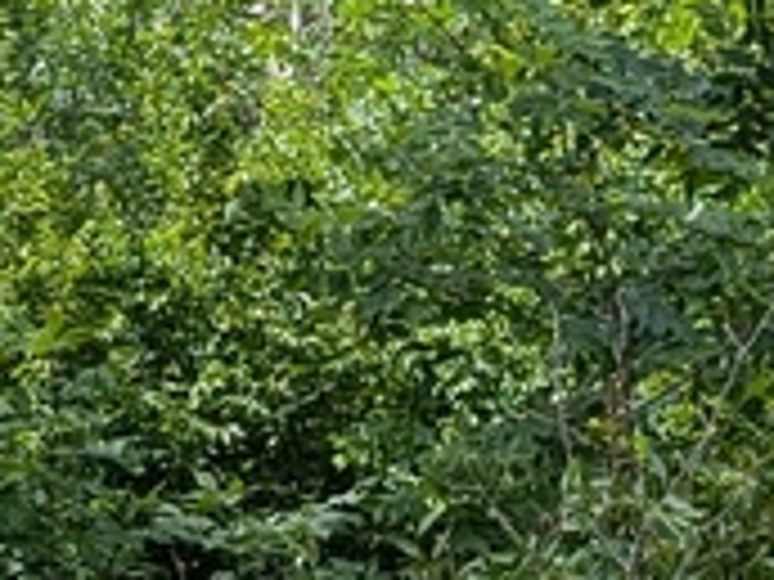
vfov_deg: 6.5
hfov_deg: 8.6
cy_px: 809
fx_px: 5098
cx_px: -117
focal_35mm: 228
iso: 20
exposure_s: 1/493
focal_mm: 6.9
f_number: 1.68
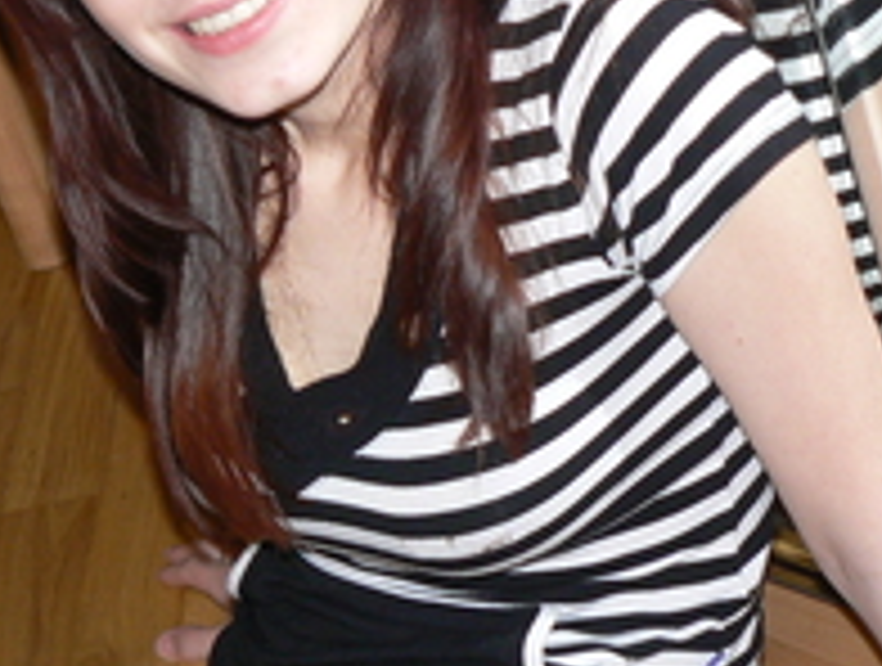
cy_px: 0
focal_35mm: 126
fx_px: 3218
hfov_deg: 15.6
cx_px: 400
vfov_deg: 11.7
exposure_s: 1/30
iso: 100
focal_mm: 9.2
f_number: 3.2
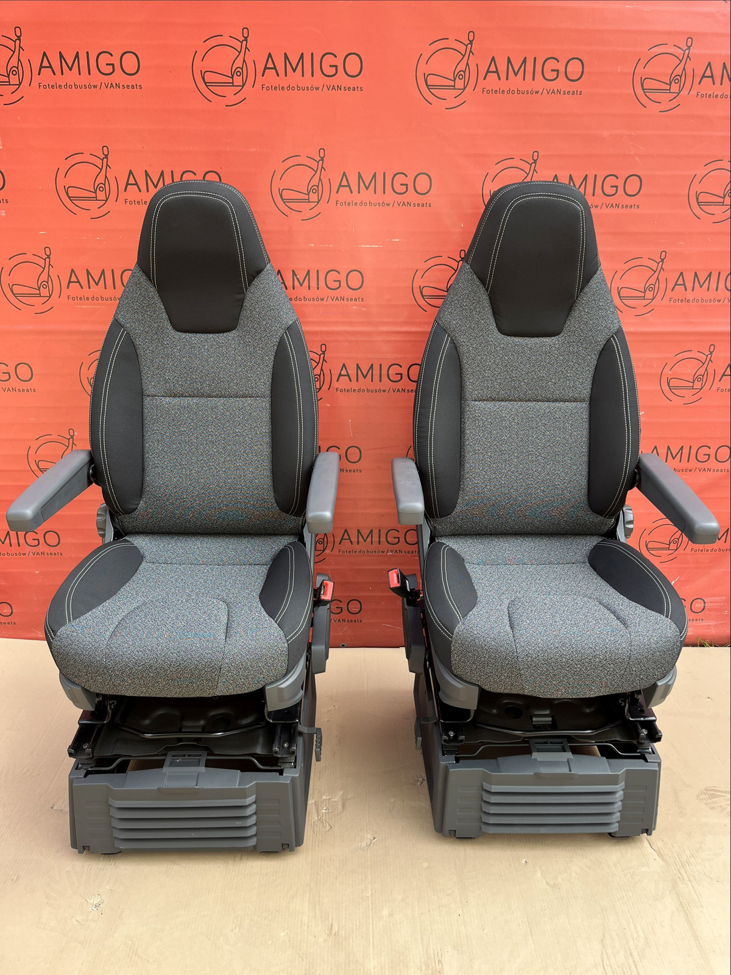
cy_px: 488
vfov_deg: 67.3
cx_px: 366
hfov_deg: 53.1
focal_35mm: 26
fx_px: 732
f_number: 1.6
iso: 40
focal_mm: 5.1
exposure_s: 1/160
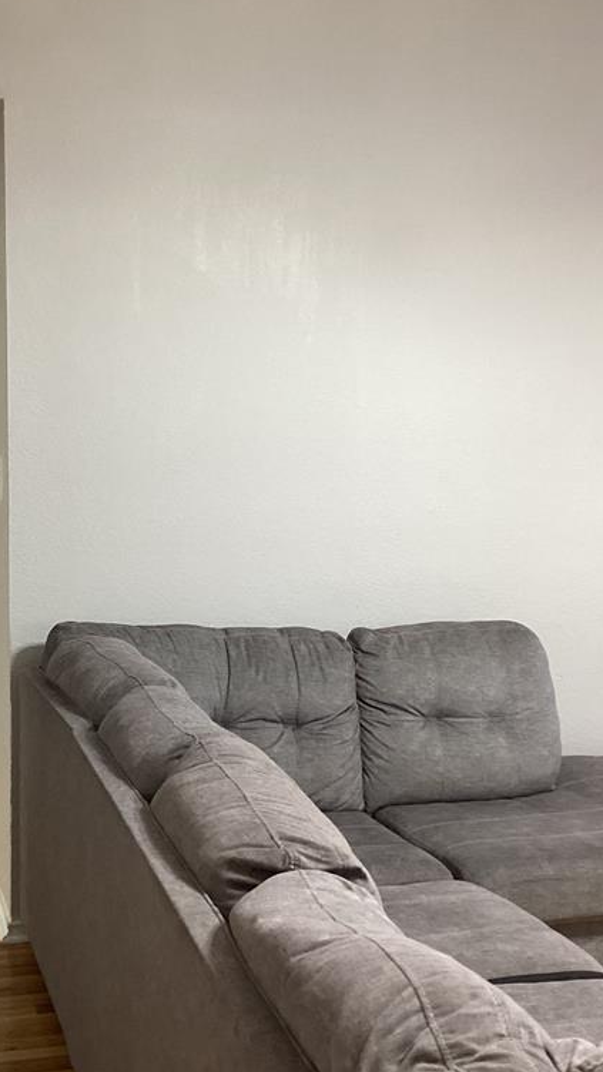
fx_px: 1308
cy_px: 527
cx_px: 151
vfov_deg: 44.6
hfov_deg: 25.7
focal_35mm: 46
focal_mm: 3.3
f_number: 2.4
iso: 160
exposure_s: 1/60
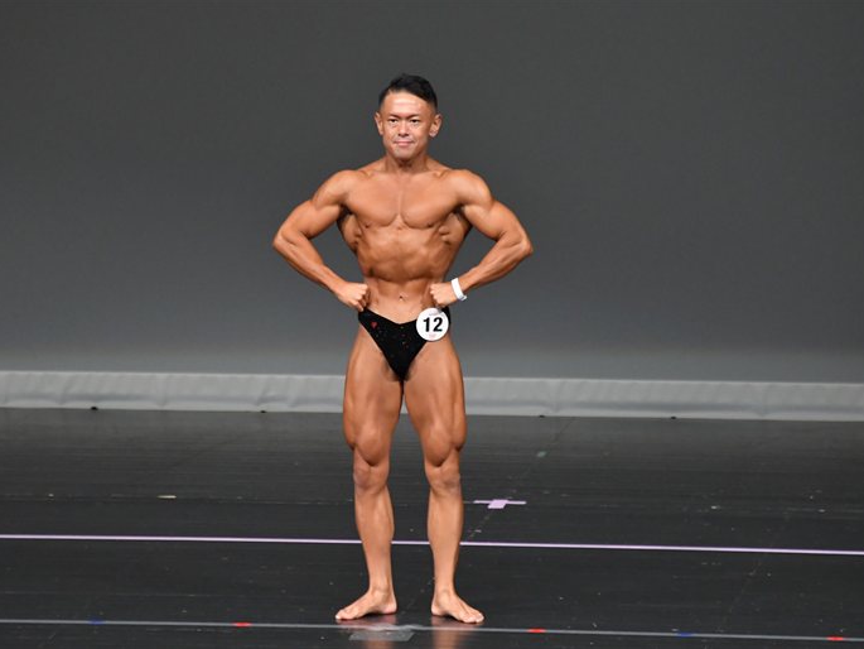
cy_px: 324
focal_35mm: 375
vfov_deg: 4.0
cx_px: 403
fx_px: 9361
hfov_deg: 5.3
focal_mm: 230
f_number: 5.6
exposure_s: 1/400
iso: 4000
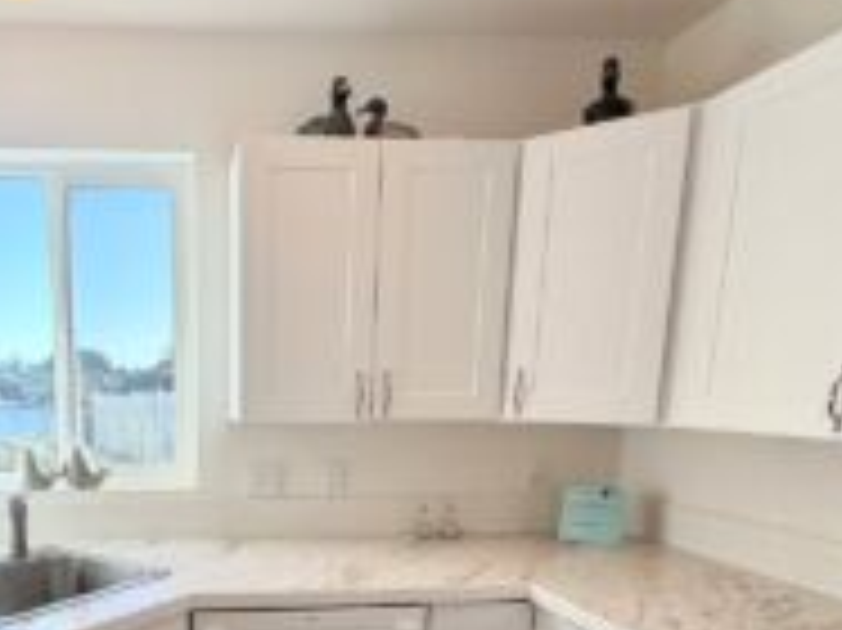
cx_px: 212
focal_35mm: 30
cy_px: 531
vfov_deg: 43.8
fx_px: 729
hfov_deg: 57.0
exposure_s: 1/197
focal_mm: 2.22
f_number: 2.2
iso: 50
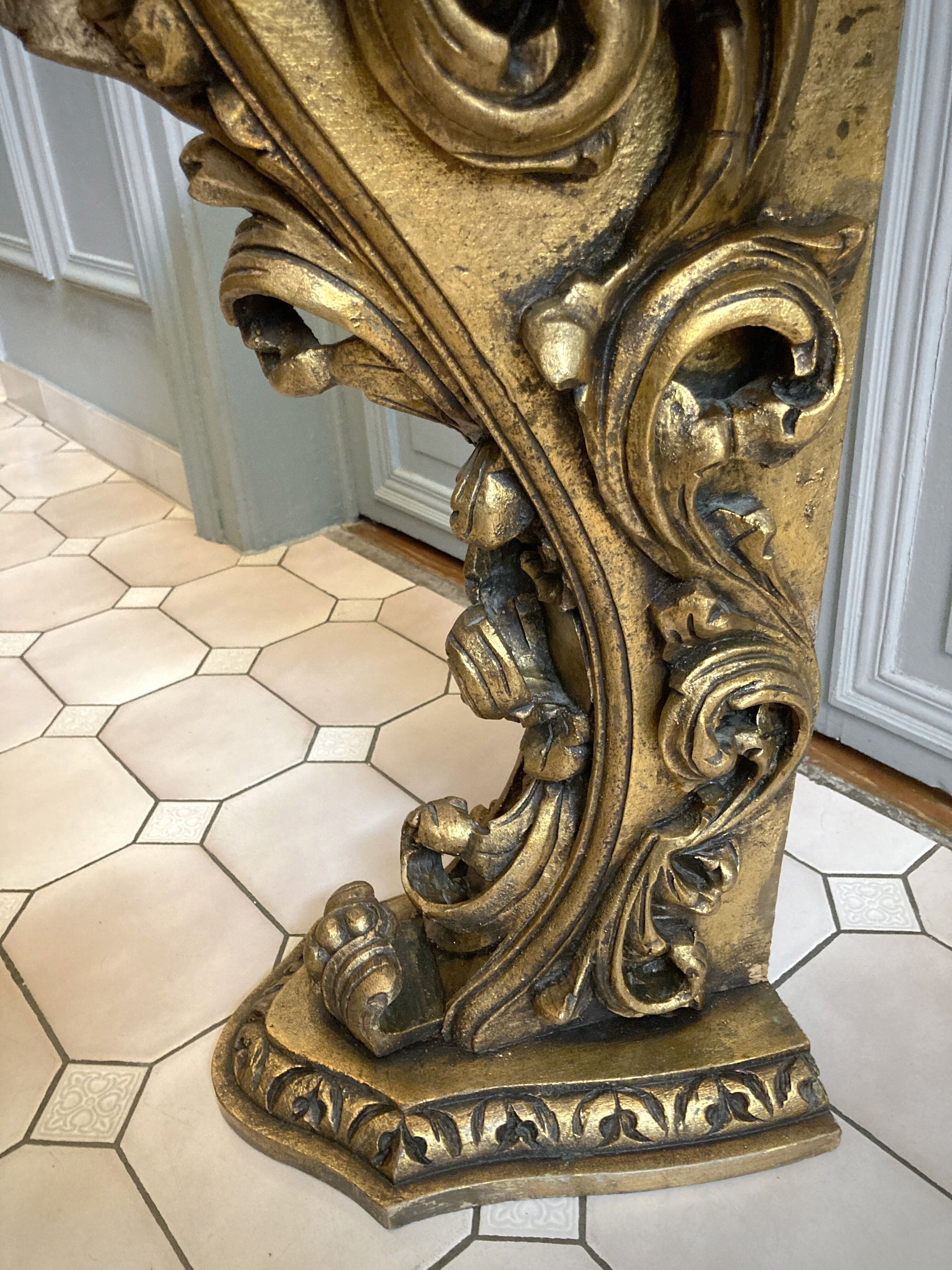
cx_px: 476
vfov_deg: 63.4
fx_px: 1027
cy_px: 635
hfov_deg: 49.7
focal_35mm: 28
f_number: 1.8
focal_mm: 3.99
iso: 320
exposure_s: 1/33
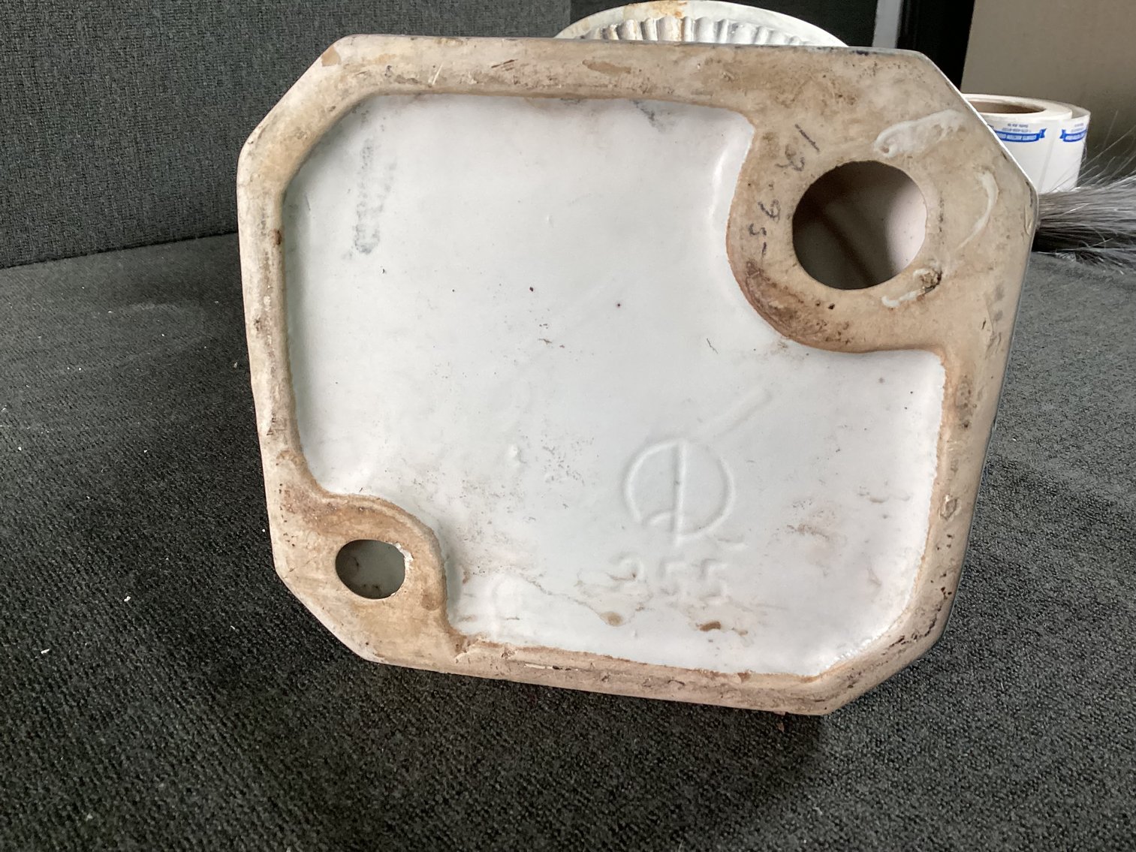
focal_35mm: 31
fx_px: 1017
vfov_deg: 45.4
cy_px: 426
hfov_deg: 58.3
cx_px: 568
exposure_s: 1/120
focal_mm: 3.3
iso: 64
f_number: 2.4
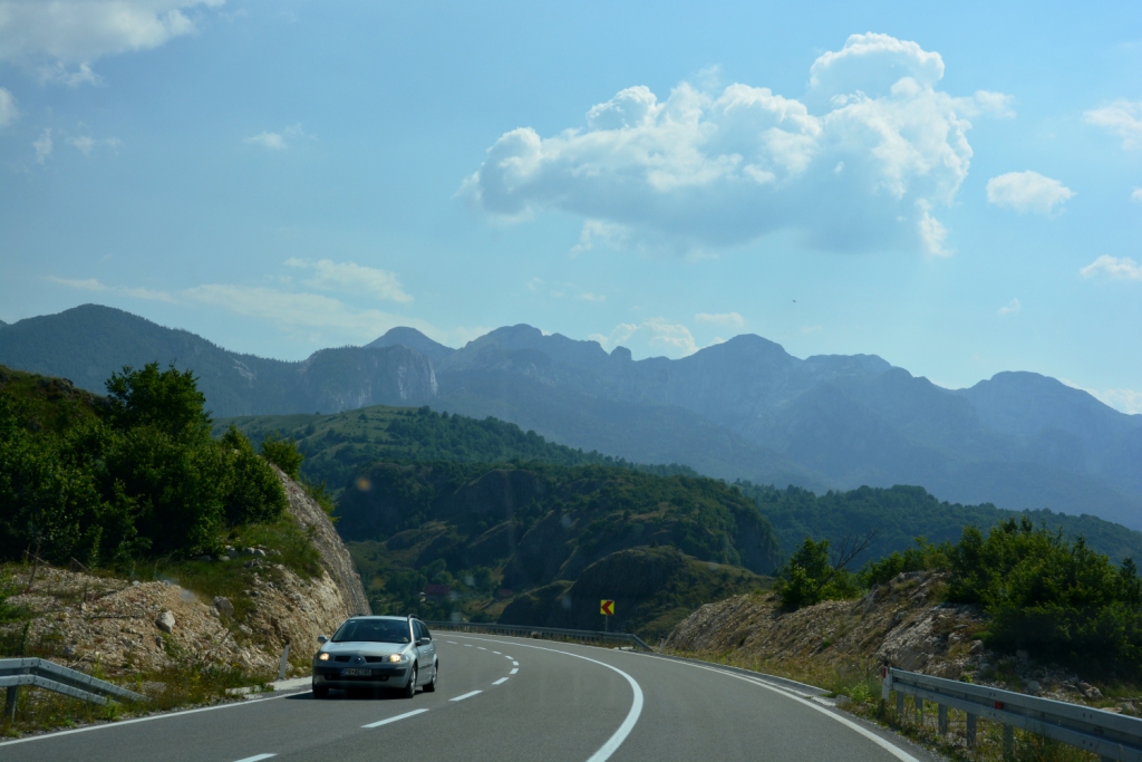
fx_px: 1523
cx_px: 571
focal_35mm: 48
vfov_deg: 28.1
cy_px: 381
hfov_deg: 41.1
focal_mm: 32
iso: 250
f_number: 9
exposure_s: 1/800
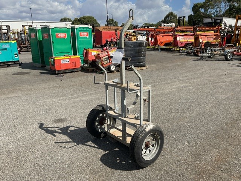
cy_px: 90
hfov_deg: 61.7
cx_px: 120
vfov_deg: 48.2
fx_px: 202
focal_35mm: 29
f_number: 1.8
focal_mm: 3
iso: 16
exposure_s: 1/2320
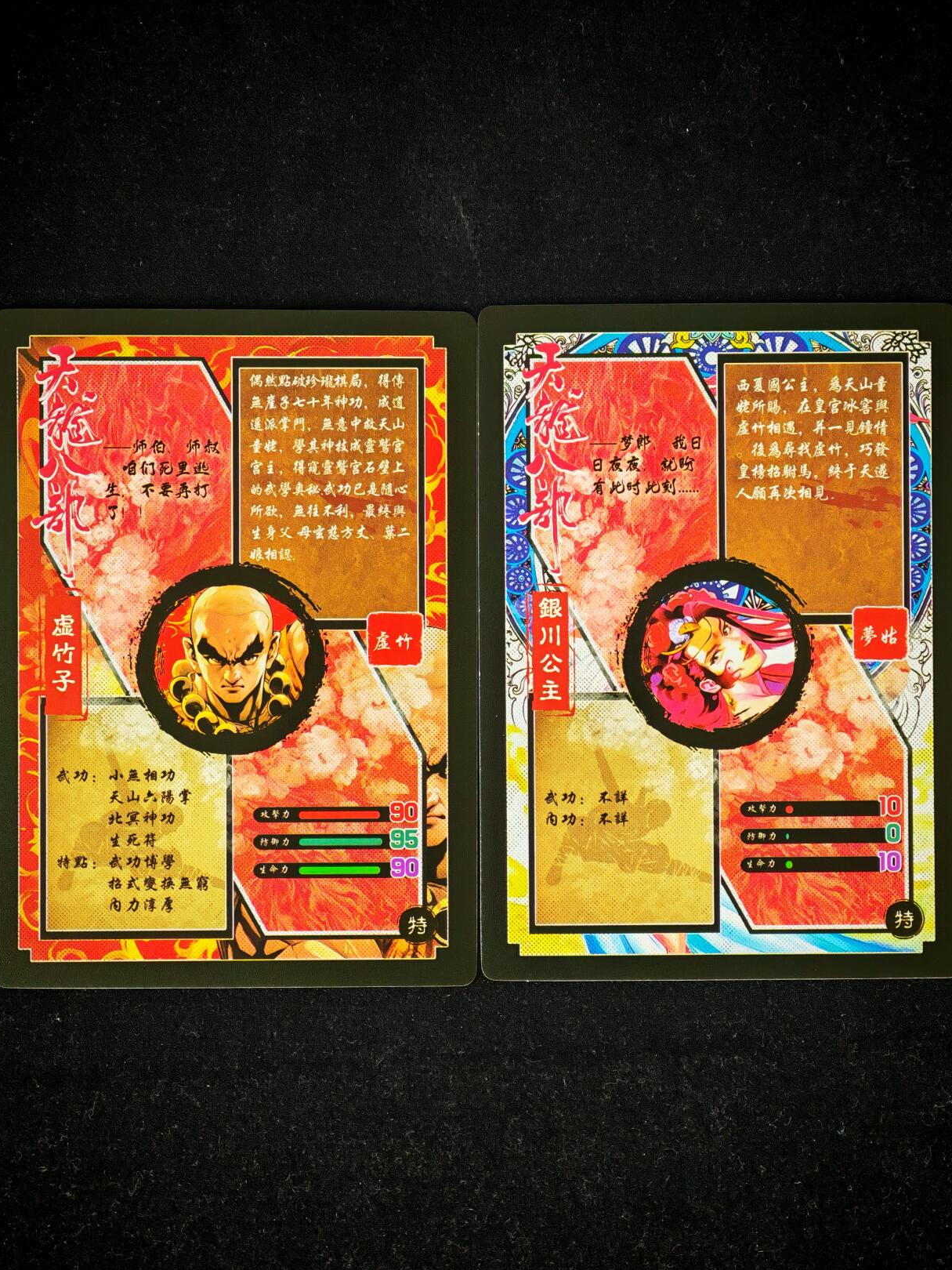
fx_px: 2934
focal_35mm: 80
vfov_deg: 24.4
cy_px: 654
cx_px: 471
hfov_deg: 18.4
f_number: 2.4
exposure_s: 1/25
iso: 640
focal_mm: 8.67
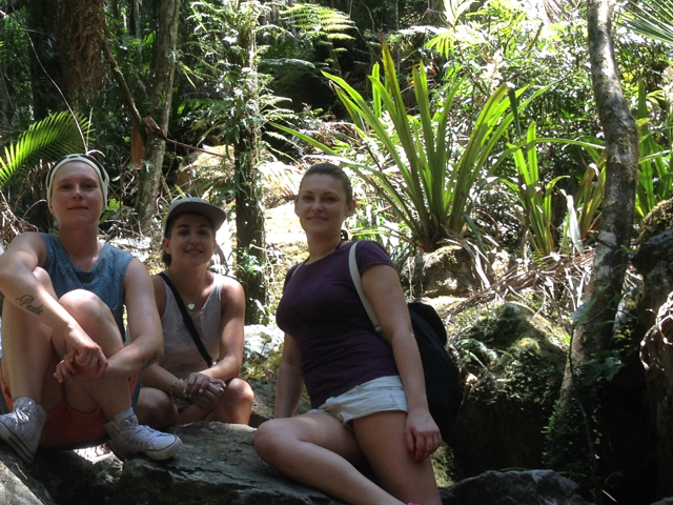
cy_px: 225
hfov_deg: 27.3
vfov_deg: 21.0
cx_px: 139
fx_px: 1361
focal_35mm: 70
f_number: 2.4
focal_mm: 4.28
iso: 50
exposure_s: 1/139
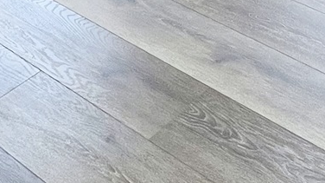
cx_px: 343
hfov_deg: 26.1
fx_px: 655
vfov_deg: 12.8
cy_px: -235
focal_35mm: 76
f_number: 1.8
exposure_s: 1/137
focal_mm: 1.57
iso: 32
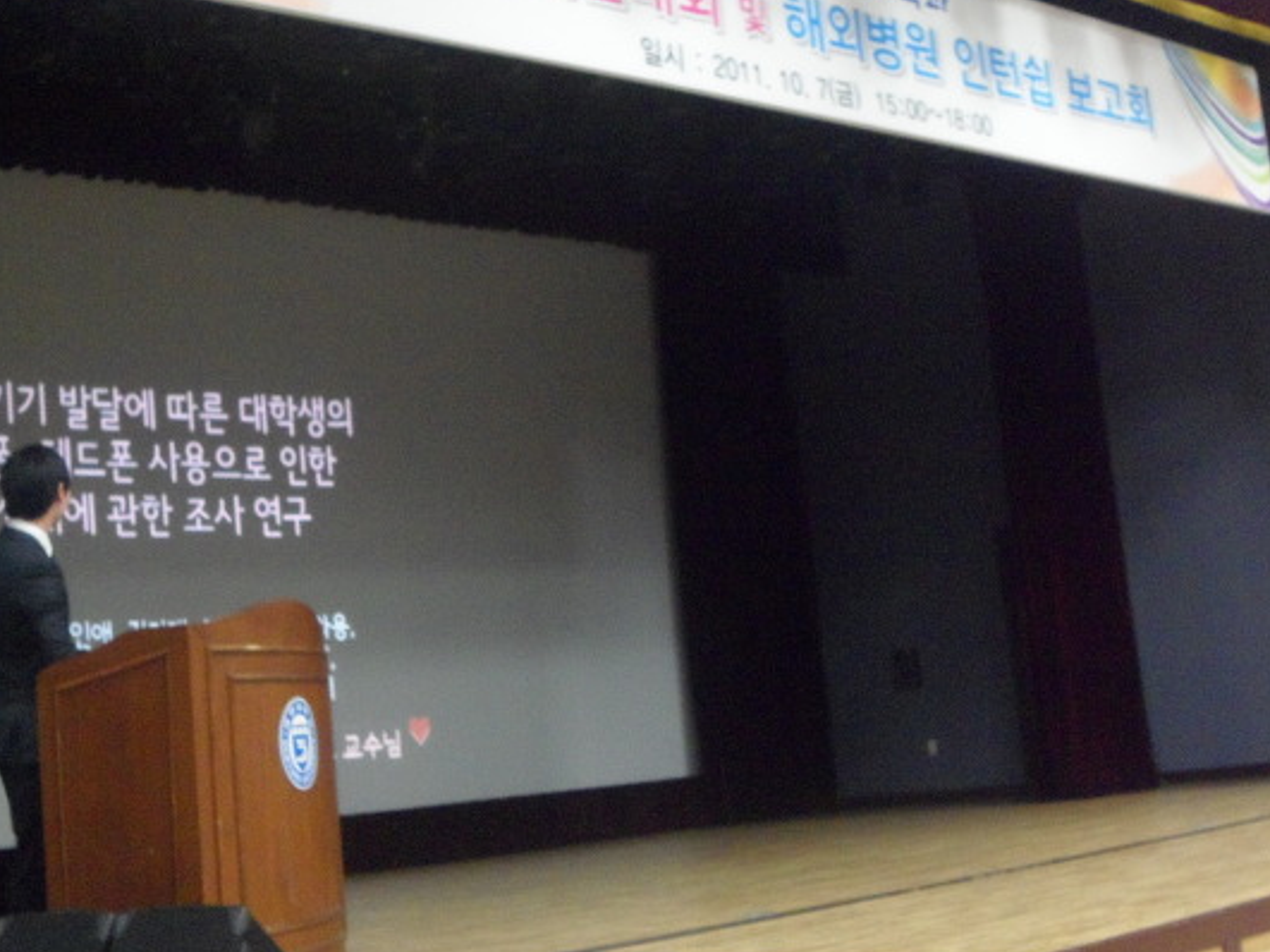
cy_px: 401
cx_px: 600
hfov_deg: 33.2
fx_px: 2127
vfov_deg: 25.2
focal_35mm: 58
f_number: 4.5
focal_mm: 7.8
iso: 640
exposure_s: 1/8
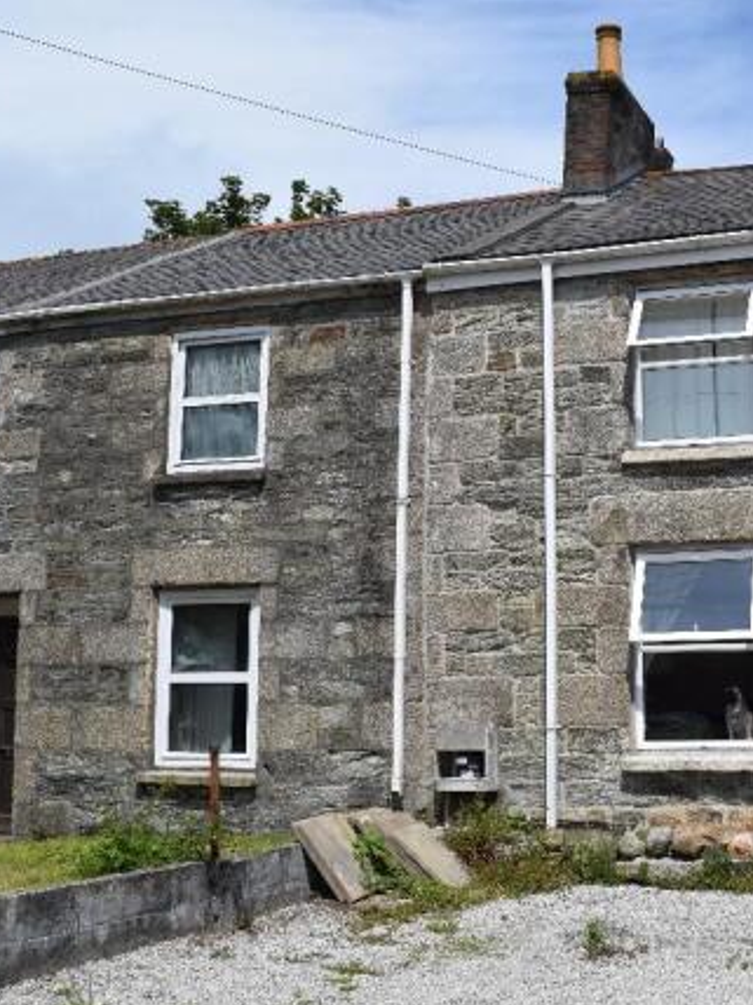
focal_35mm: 51
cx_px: 590
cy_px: 511
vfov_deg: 37.7
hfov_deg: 28.2
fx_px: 1472
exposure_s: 1/400
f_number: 10
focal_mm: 23
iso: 200
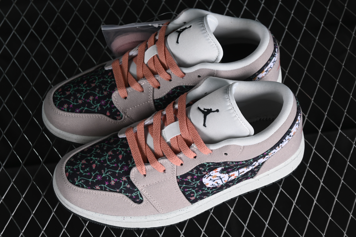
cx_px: 178
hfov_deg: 27.0
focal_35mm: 75
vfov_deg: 18.2
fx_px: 742
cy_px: 118
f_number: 7.1
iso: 160
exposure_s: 1/60
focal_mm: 50
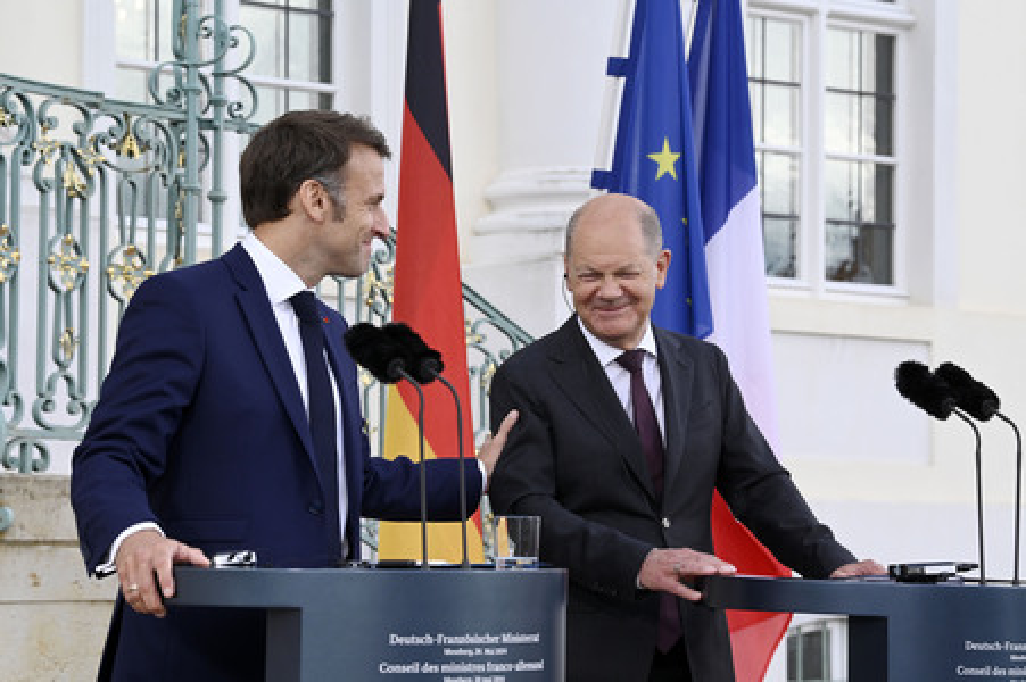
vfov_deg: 11.8
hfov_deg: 17.7
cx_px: 513
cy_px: 341
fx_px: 3303
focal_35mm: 116
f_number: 9
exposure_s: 1/500
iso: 1000
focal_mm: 116
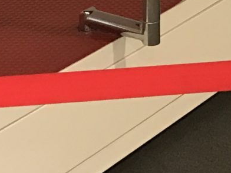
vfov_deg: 7.1
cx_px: 171
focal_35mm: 183
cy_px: -367
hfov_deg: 10.8
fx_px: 1221
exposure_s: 1/17
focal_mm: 3.99
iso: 64
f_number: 1.8
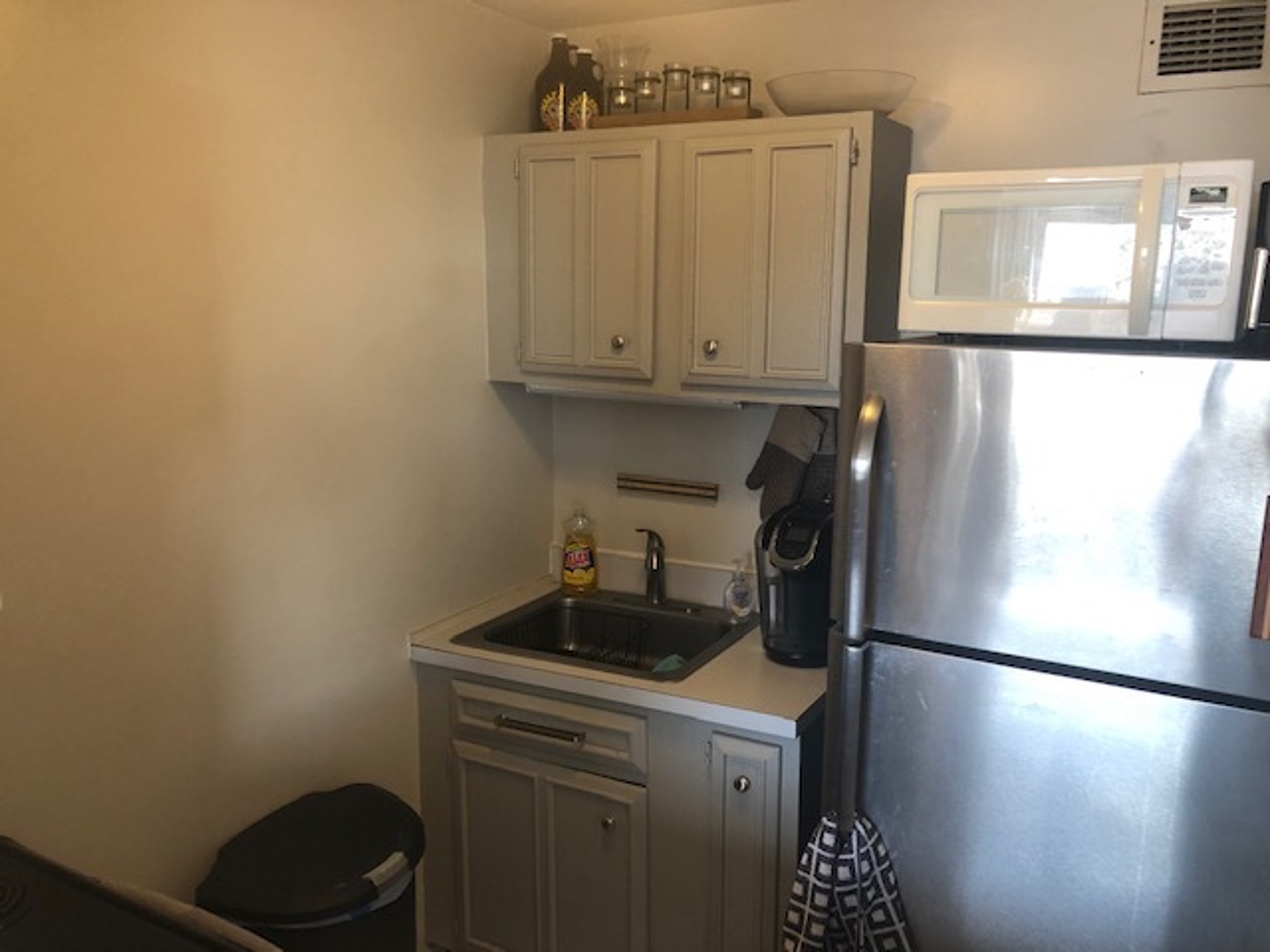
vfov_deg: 49.7
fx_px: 1027
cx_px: 635
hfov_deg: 63.4
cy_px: 476
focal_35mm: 28
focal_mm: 3.99
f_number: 1.8
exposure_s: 1/30
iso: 32
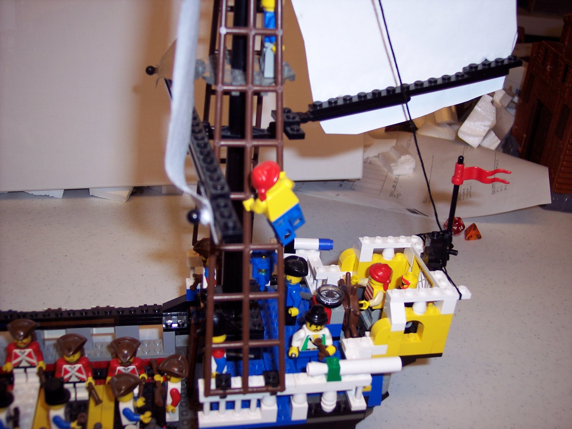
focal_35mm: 39
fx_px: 644
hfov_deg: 47.9
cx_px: 286
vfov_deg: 36.8
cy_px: 214
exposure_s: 1/60
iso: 100
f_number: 2.8
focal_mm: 8
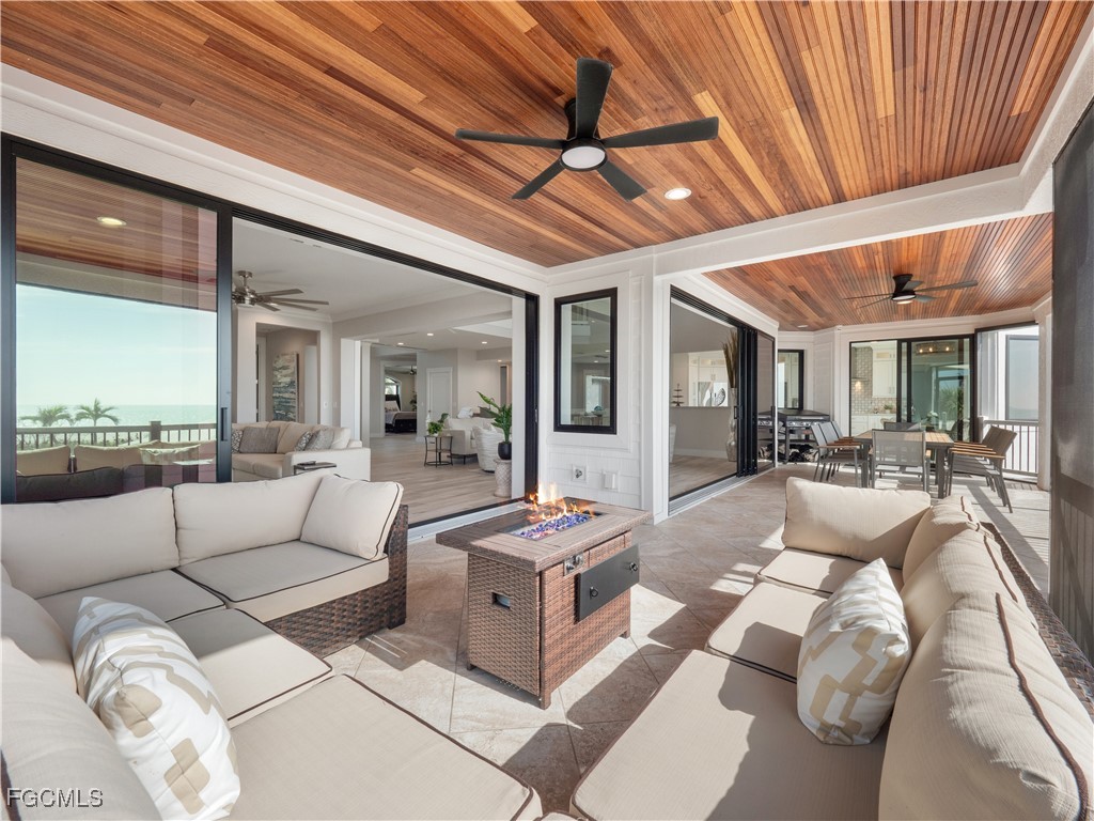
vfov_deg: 85.7
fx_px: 442
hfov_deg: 102.1
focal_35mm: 14
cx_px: 547
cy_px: 410
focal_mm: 7
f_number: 7.1
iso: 200
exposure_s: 1/50
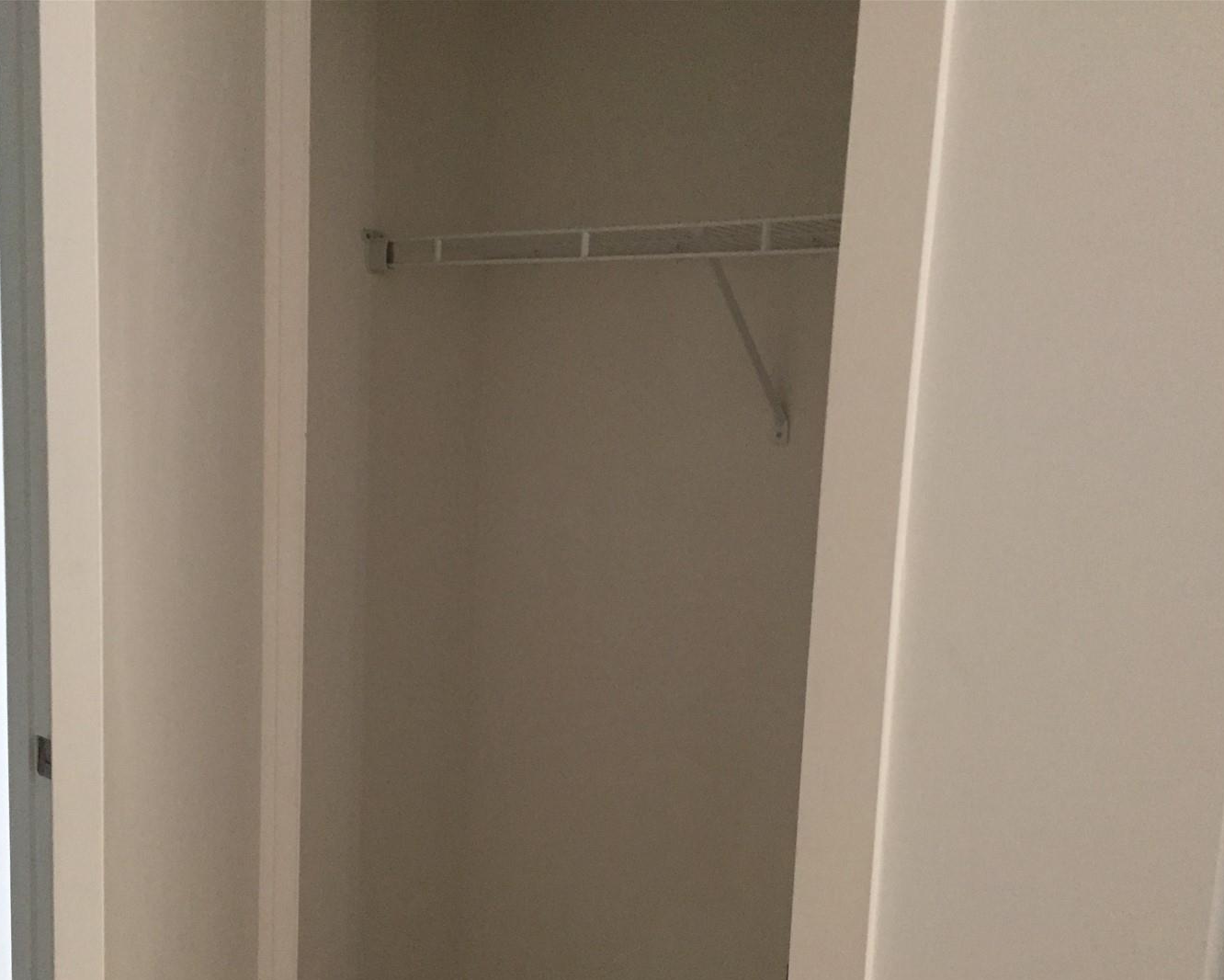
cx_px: 516
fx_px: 1232
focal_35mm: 34
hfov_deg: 52.6
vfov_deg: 43.3
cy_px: 551
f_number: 2.2
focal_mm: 4.15
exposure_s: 1/24
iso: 250
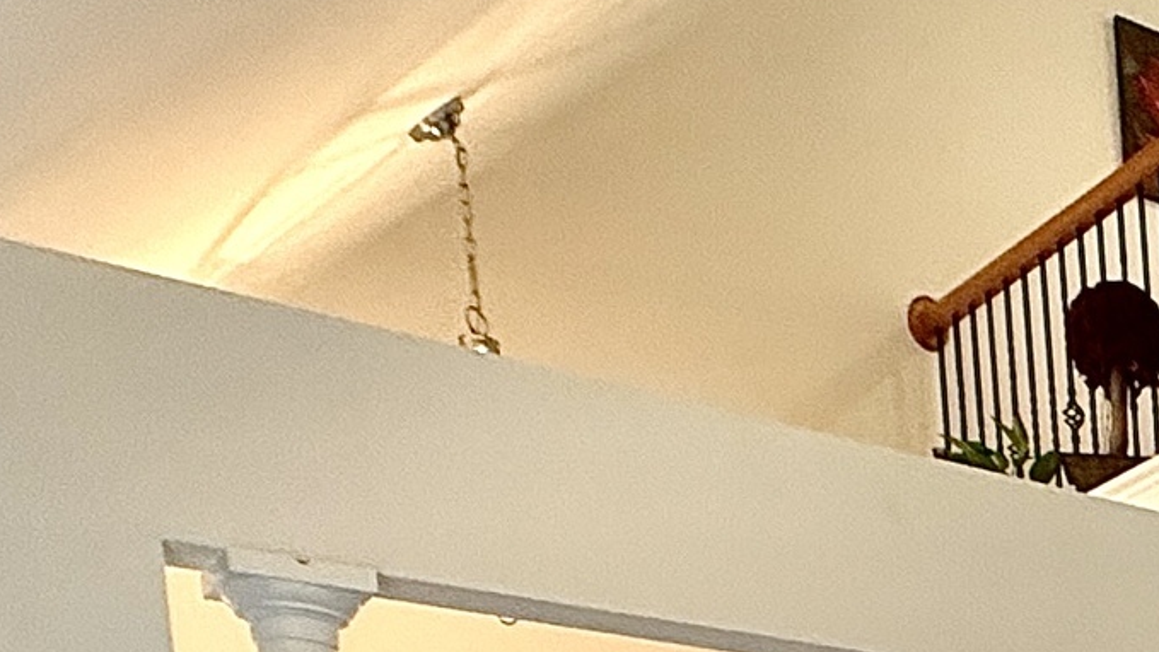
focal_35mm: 69
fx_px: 2121
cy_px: 1367
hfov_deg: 22.8
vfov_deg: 14.2
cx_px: 1876
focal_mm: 2.22
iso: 320
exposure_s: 1/120
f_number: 2.2
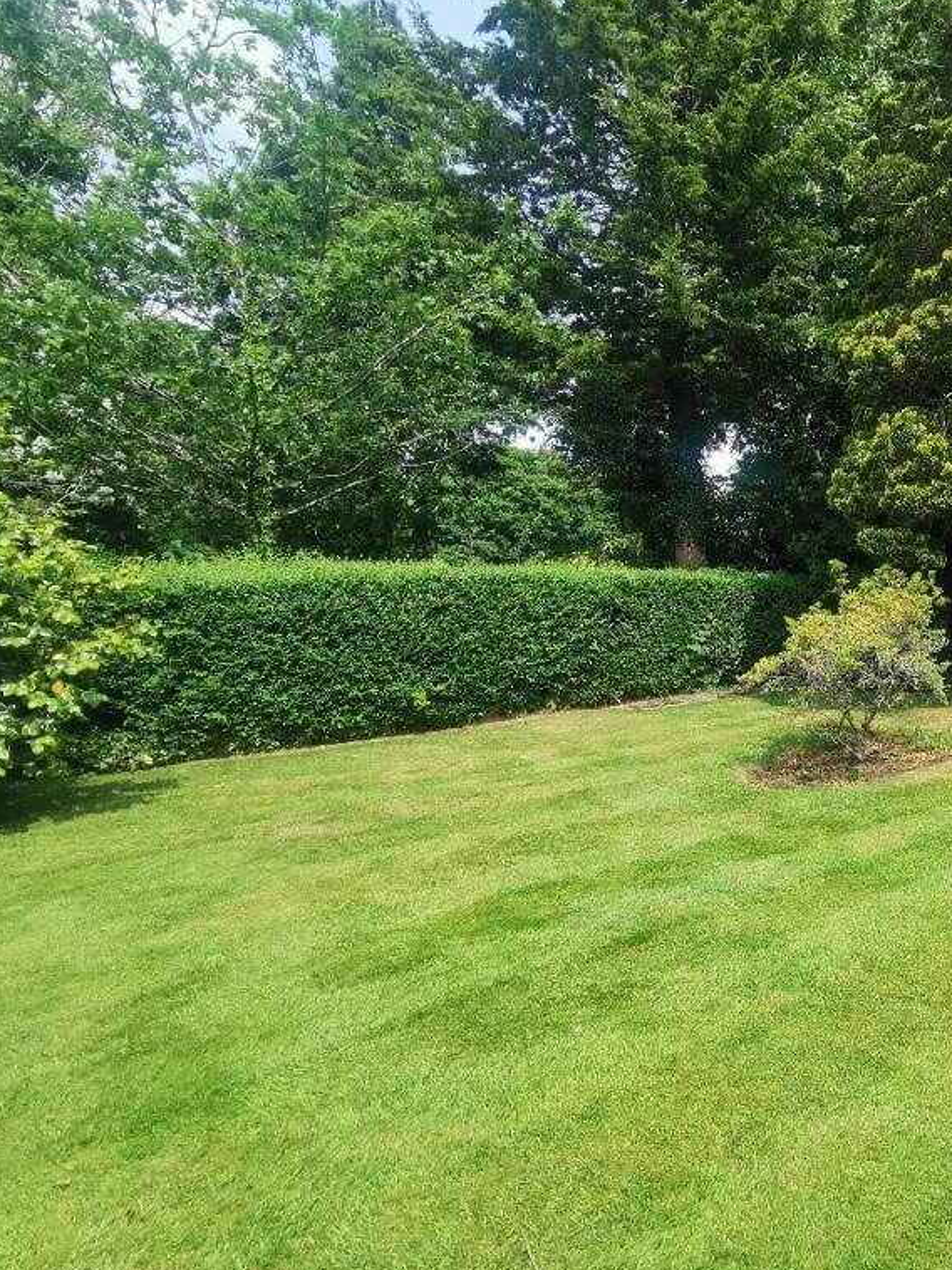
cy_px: 636
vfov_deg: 73.9
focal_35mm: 23
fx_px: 843
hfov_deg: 52.1
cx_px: 850
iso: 50
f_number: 2.2
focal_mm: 2.26
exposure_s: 1/788
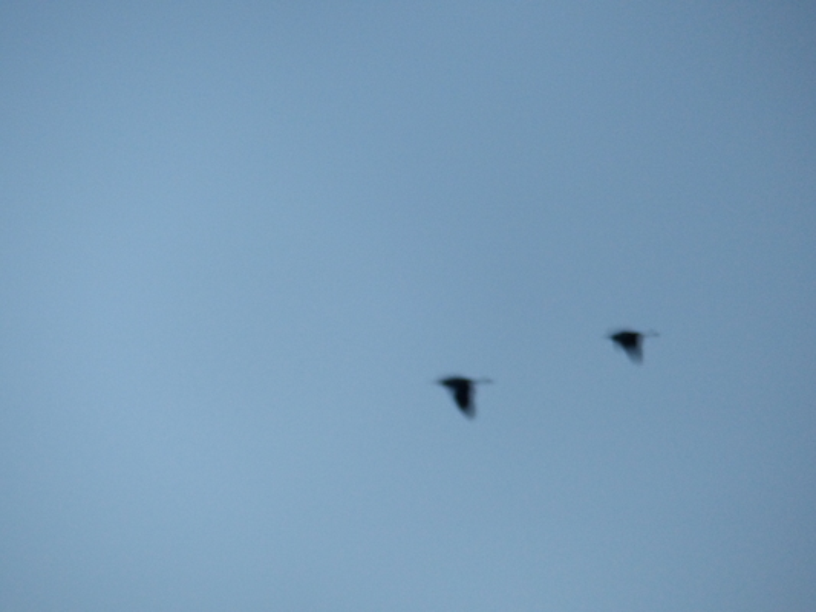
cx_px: 408
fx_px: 13581
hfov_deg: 3.4
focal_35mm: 576
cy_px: 306
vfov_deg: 2.6
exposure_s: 1/15
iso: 400
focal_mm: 103.7
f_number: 2.8
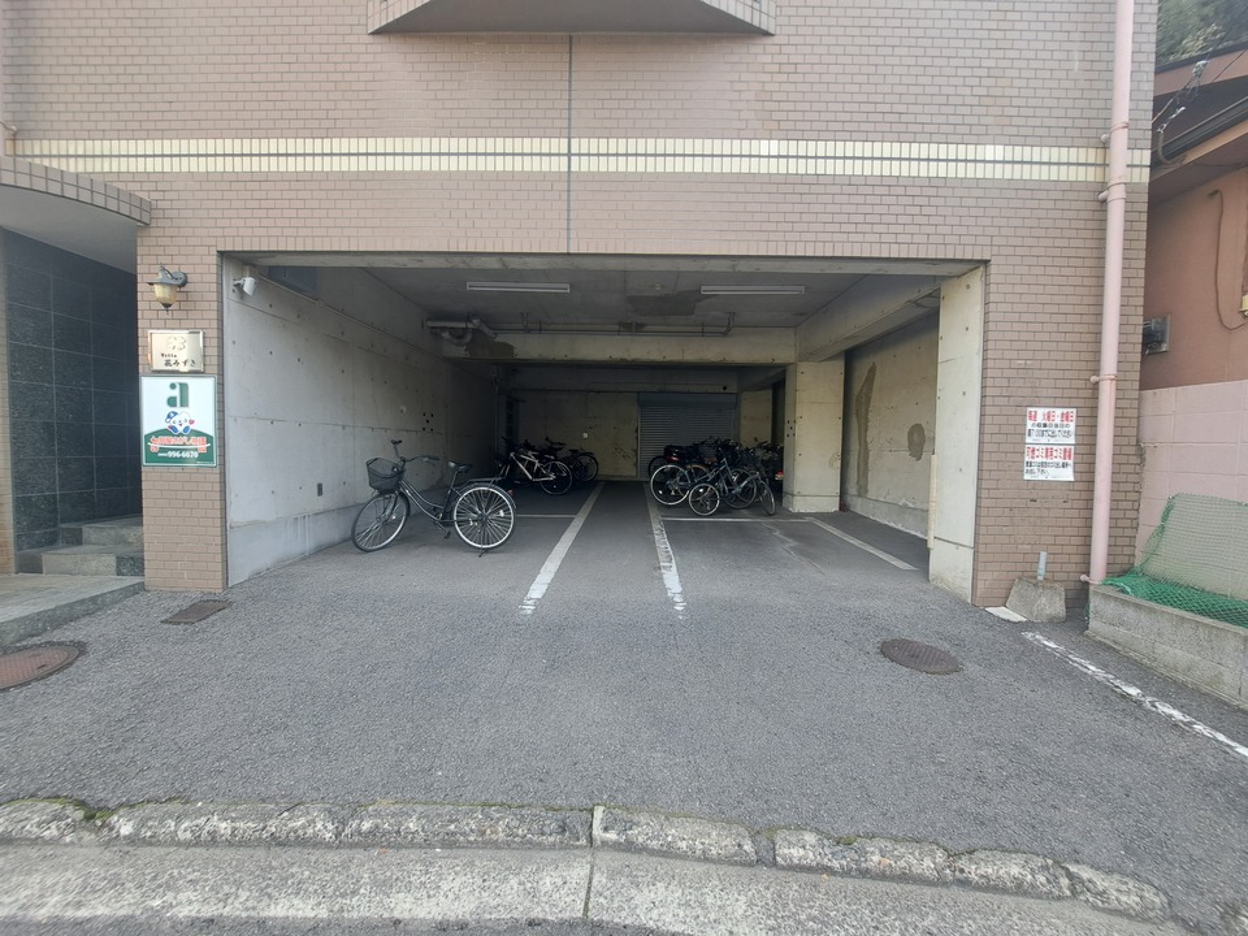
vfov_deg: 89.9
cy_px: 468
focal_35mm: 13
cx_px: 624
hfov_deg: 106.2
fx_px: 469
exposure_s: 1/100
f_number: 2.2
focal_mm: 1.74
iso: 50
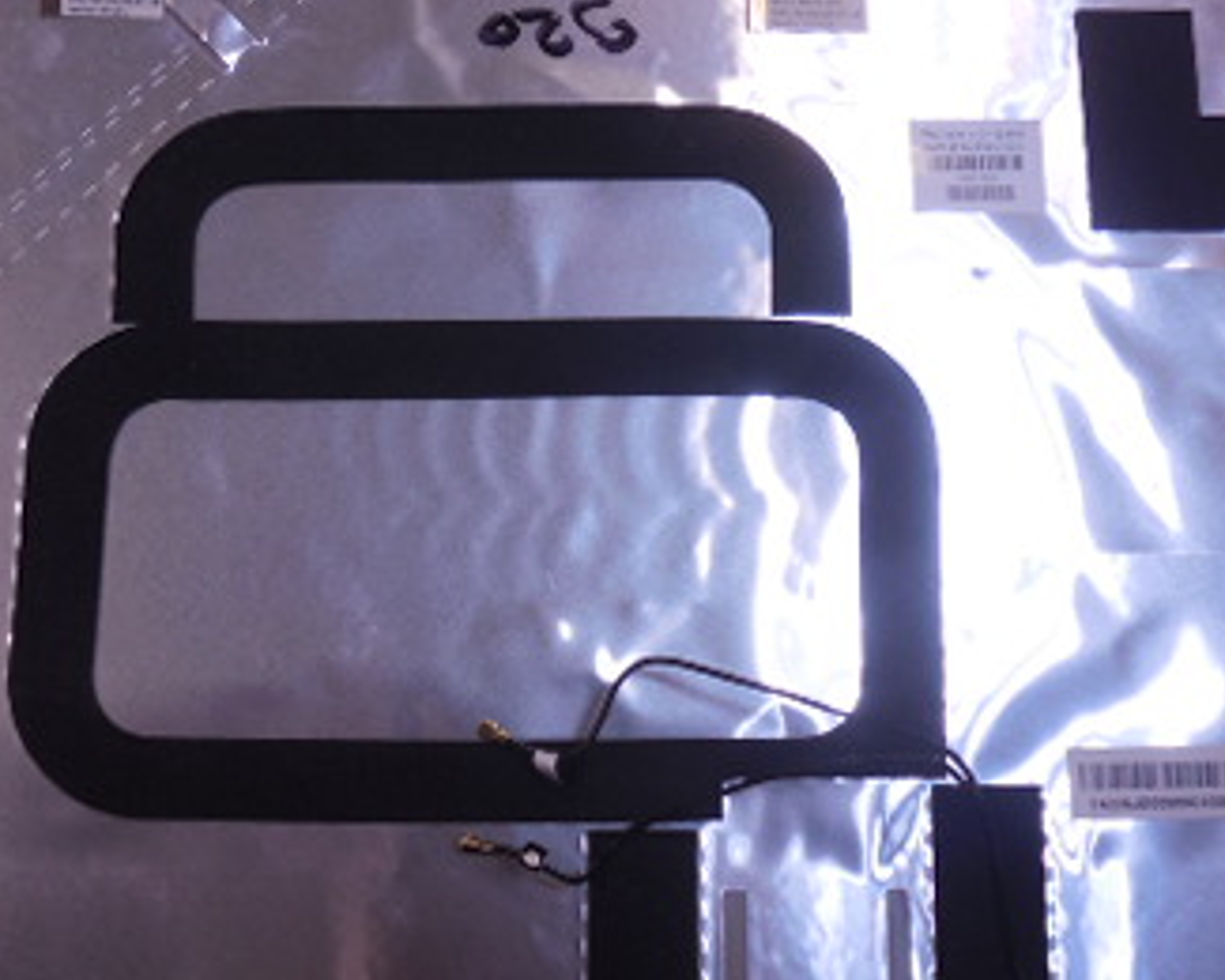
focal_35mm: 50
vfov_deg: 30.2
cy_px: 388
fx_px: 1813
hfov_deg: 37.3
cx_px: 528
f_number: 3.5
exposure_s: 1/30
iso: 140
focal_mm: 4.6
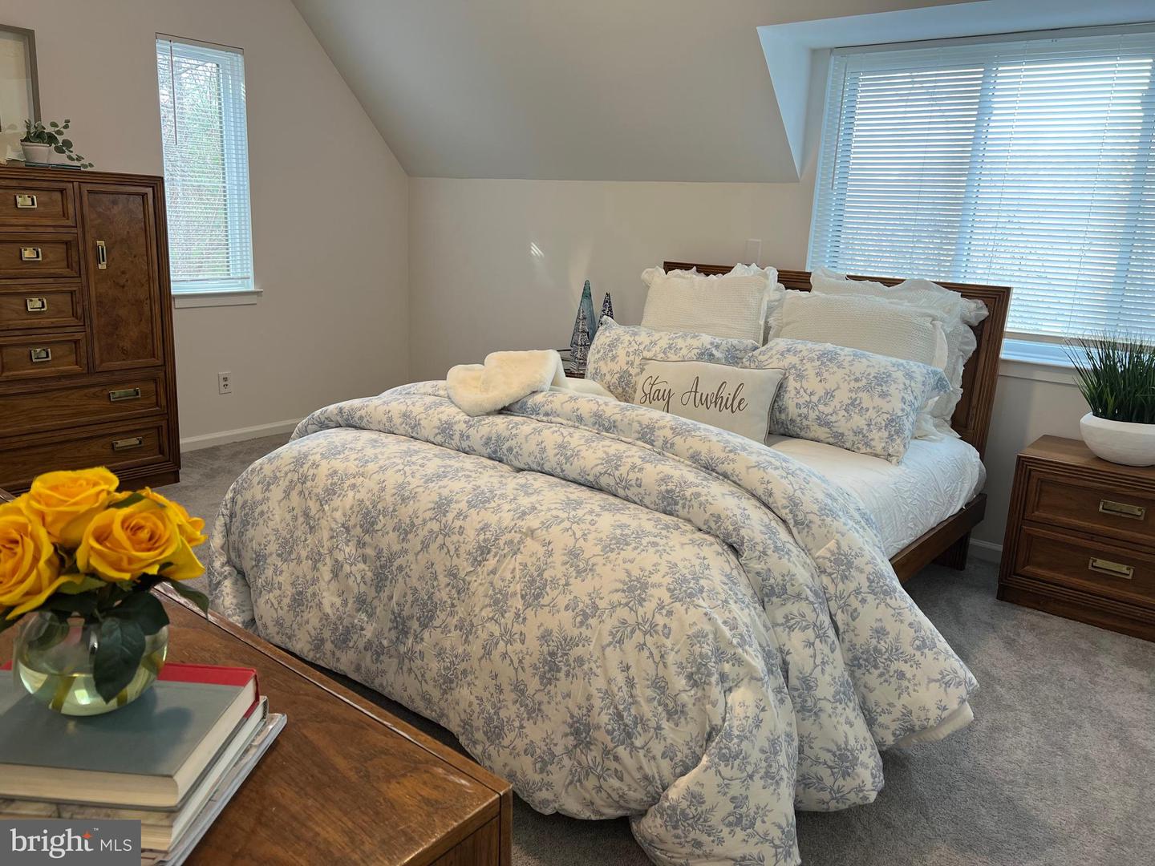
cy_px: 433
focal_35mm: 26
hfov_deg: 67.3
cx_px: 578
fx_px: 868
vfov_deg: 53.1
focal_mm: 5.7
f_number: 1.5
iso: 64
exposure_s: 1/60
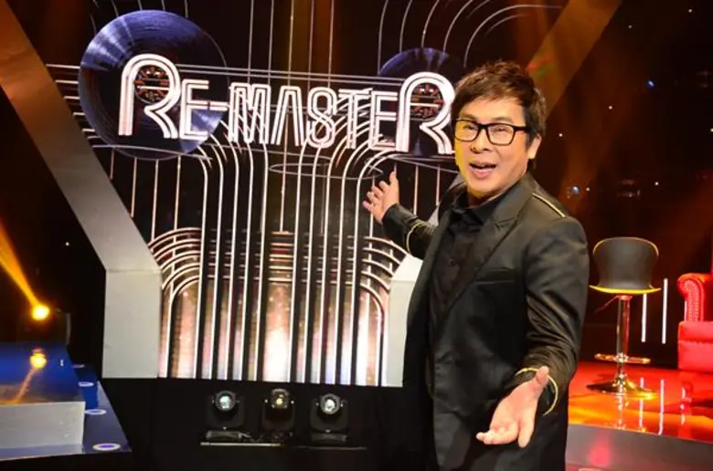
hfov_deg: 39.0
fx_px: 1008
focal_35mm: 51
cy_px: 236
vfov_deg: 26.3
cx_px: 356
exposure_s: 1/160
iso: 3200
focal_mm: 34
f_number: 5
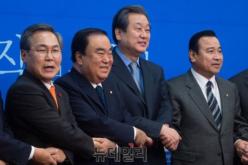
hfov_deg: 20.8
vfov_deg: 13.9
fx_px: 675
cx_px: 124
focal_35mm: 98
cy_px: 82
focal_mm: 98
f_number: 8
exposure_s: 1/100
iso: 2000
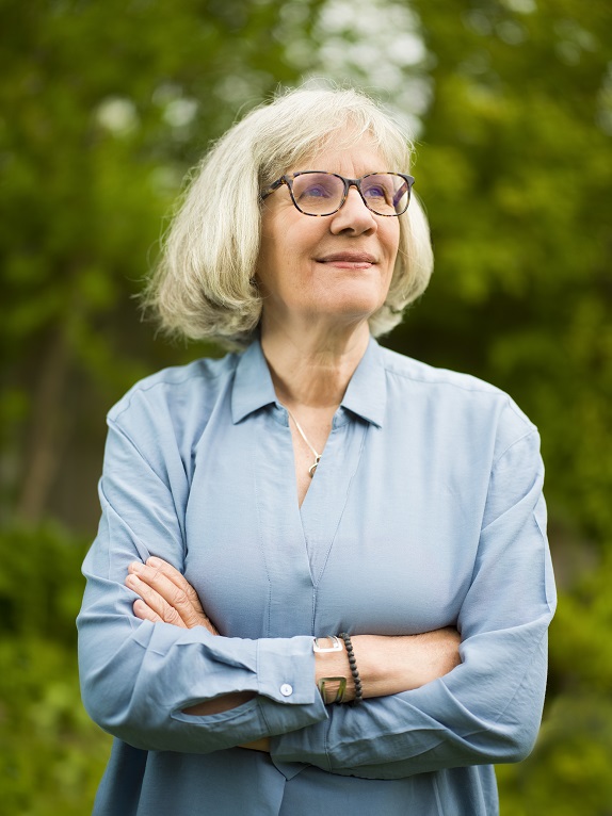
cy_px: 408
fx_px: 1486
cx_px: 306
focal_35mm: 63
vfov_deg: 30.7
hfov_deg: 23.3
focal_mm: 80
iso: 100
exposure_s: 1/640
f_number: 1.9
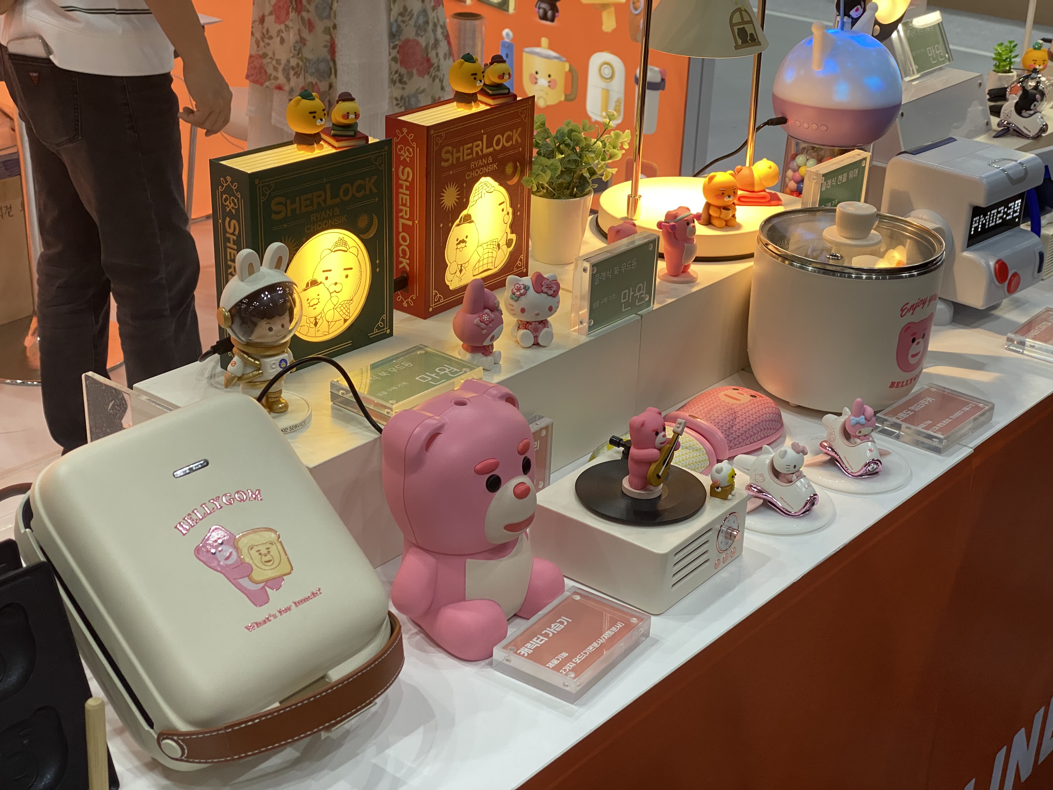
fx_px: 1582
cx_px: 526
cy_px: 395
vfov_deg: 28.0
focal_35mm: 52
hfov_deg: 36.8
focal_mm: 6
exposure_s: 1/120
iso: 125
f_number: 2
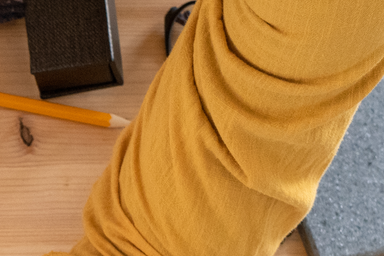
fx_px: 3253
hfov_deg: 6.5
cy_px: 521
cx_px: -389
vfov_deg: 4.4
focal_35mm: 305
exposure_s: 1/100
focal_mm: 50
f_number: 6.3
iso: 800
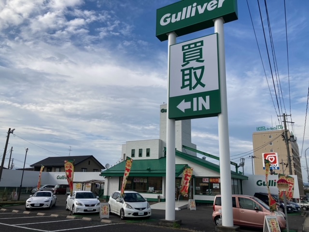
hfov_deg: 63.4
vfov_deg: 49.7
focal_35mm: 28
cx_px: 154
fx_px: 250
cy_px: 116
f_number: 1.8
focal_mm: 3.99
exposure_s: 1/2857
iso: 20
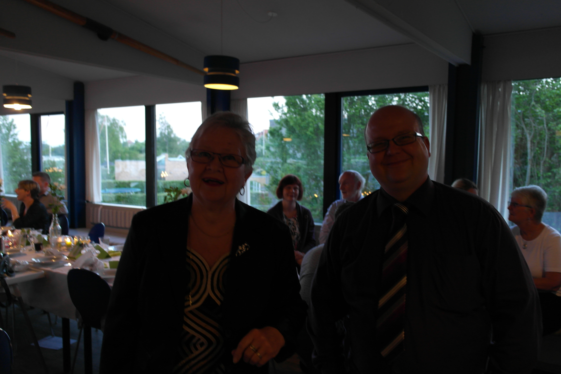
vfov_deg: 43.6
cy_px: 187
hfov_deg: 61.9
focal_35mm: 30
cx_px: 280
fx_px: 467
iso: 400
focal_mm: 20
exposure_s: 1/20
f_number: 3.5
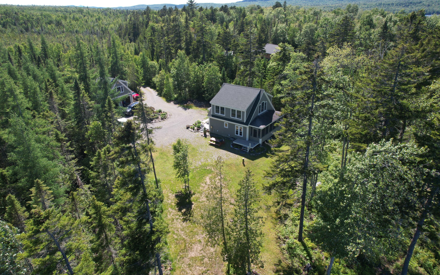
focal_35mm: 23
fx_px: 276
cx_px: 220
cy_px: 135
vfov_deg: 53.0
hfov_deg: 77.2
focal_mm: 8.38
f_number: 2.8
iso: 100
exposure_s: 1/1000
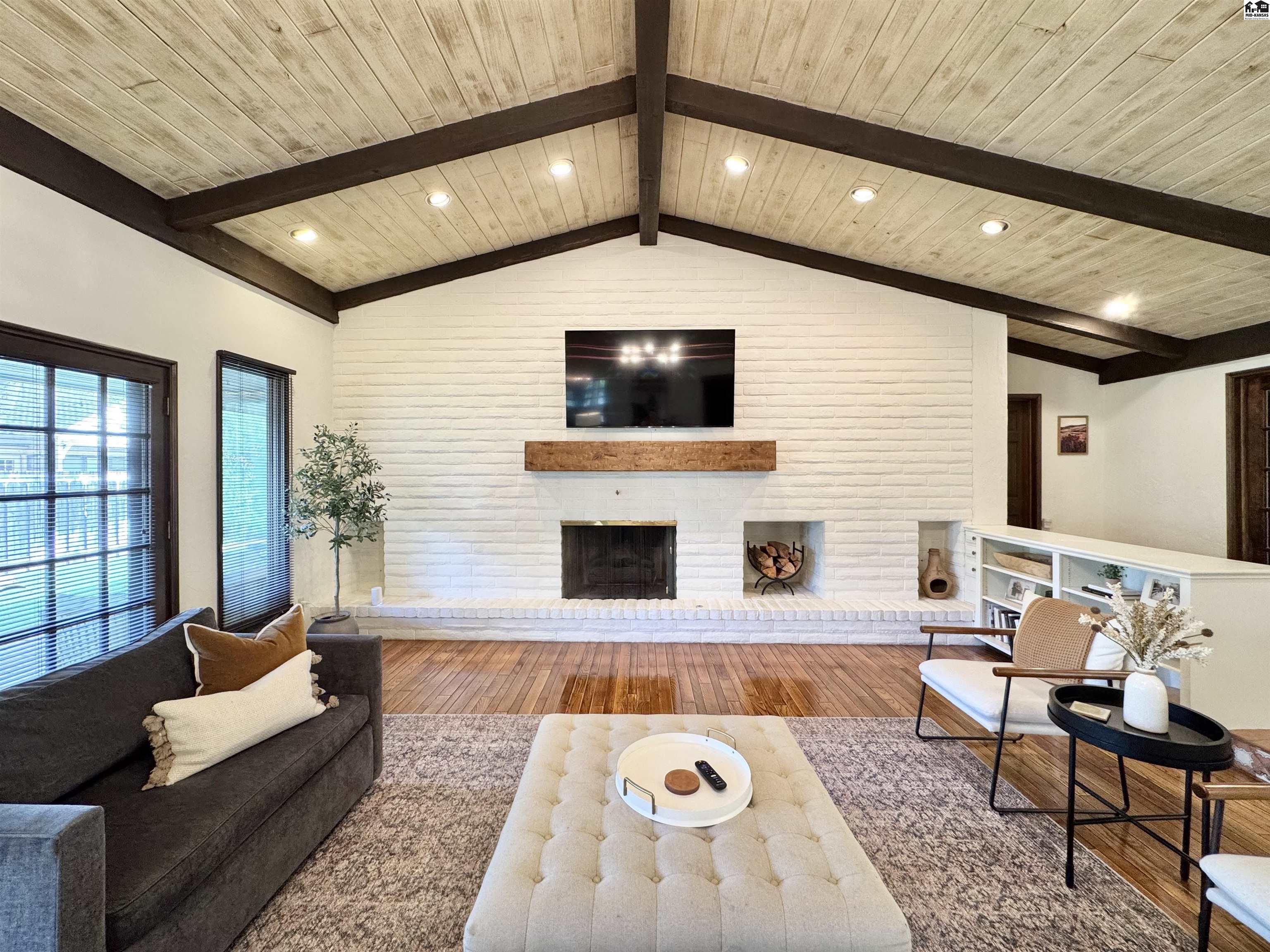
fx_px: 514
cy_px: 476
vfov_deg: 85.7
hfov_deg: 102.1
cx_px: 635
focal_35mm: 14
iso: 200
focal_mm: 2.22
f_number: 2.2
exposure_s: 1/60
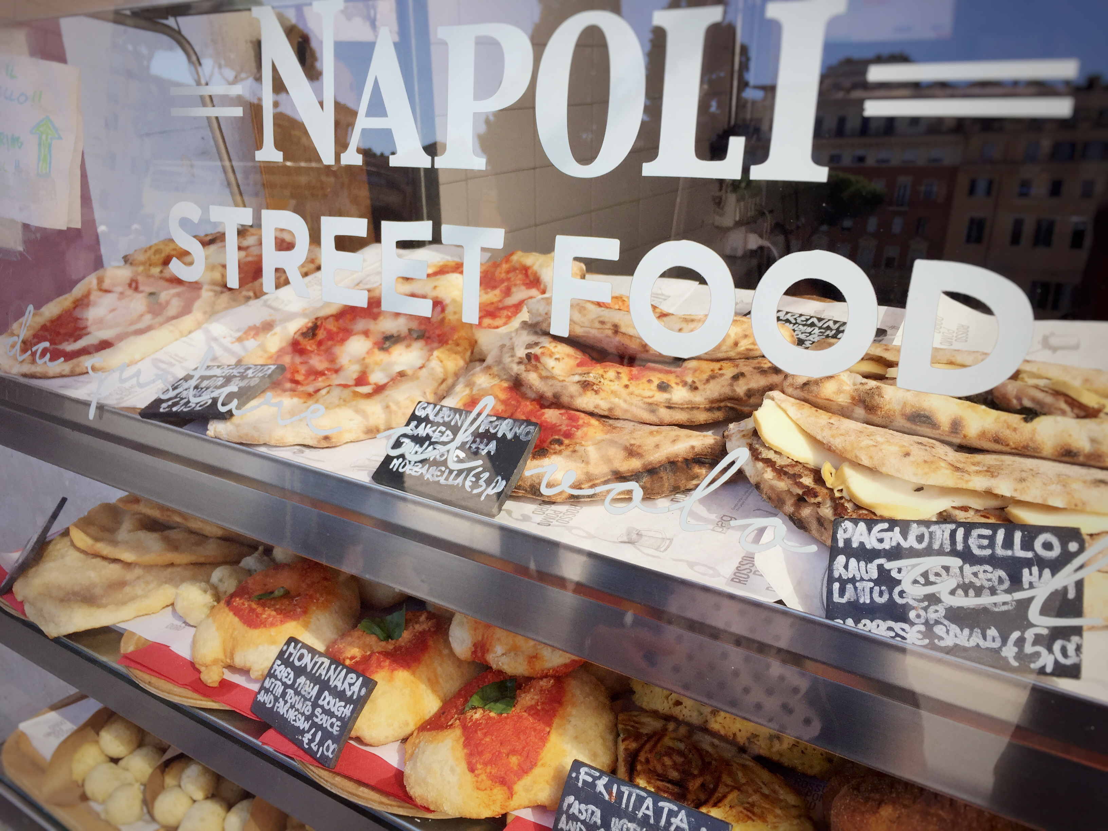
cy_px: 416
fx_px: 928
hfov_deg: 61.7
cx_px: 554
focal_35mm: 29
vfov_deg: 48.2
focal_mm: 4.2
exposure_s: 1/482
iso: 32
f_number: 2.2
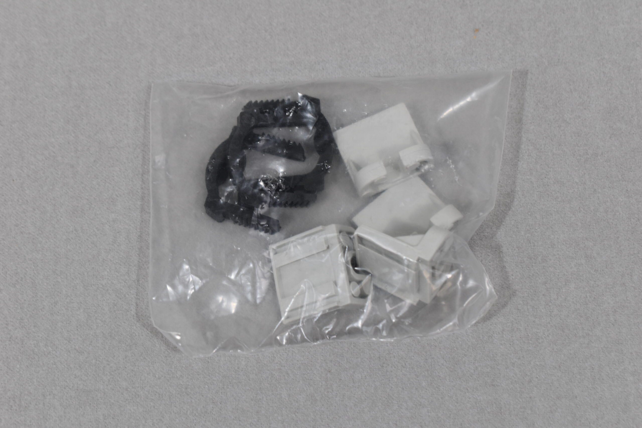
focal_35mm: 78
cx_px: 321
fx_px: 1391
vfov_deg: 17.5
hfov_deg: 26.0
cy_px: 214
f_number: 8
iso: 400
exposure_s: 1/60
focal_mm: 52
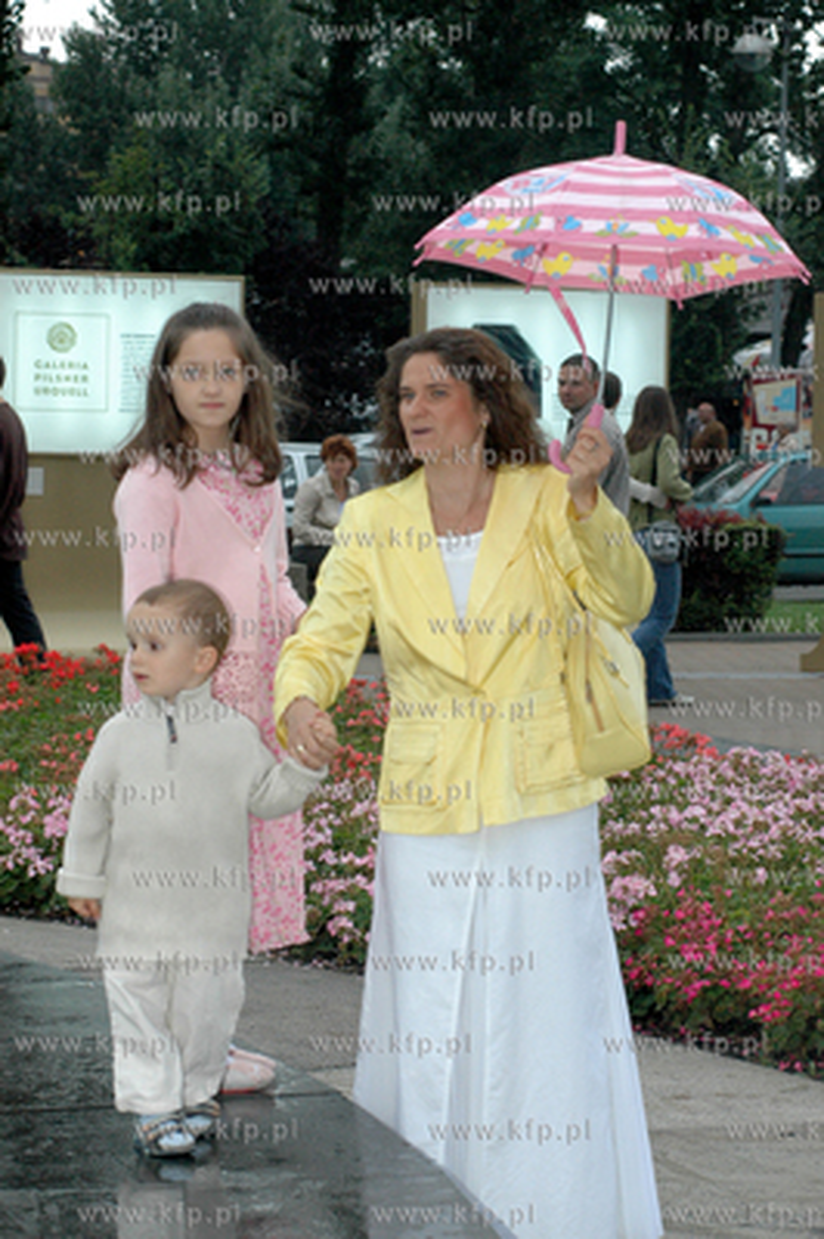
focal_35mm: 120
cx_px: 412
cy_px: 620
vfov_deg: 17.1
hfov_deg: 11.4
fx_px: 4127
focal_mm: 80
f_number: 8
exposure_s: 1/250
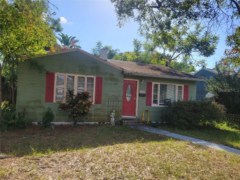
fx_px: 180
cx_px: 120
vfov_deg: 53.1
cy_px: 90
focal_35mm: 26
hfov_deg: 67.3
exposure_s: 1/1554
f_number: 1.8
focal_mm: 5.4
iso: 40
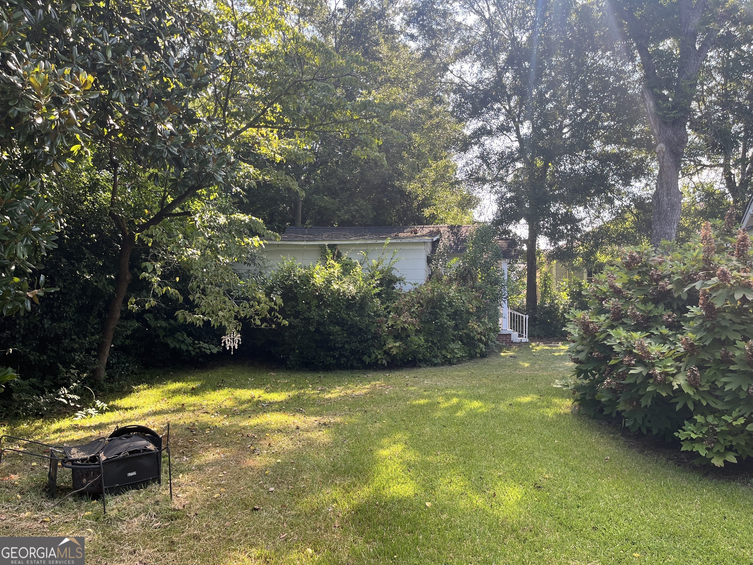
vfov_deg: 53.1
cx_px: 376
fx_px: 566
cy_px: 282
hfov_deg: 67.3
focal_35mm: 26
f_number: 1.6
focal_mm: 5.1
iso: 50
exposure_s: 1/351
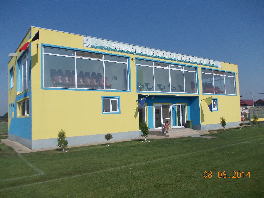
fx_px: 214
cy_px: 99
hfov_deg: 63.4
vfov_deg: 49.7
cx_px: 132
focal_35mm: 28
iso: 80
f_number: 5.4
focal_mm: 4
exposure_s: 1/800
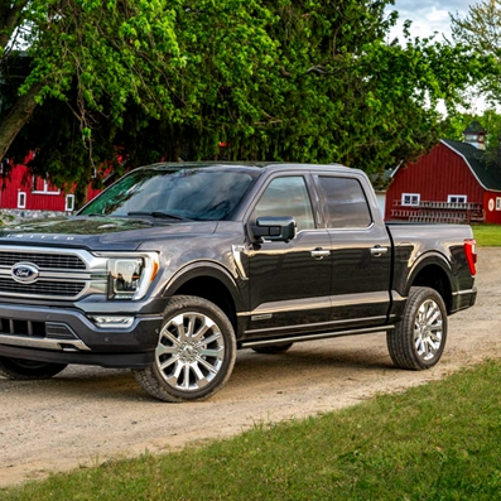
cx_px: 236
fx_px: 1408
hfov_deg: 20.2
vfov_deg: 20.2
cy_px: 251
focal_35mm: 86
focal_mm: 67
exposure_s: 1/60
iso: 400
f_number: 6.3
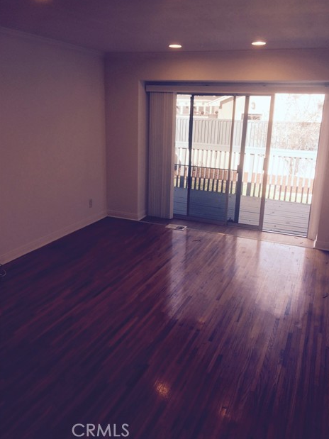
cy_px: 213
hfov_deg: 46.8
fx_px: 380
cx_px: 166
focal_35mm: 30
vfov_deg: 60.0
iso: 40
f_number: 2.2
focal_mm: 4.15
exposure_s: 1/120
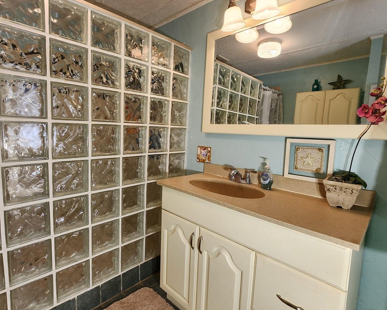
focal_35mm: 17
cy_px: 150
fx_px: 195
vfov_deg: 76.9
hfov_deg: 89.2
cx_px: 170
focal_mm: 2.2
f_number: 2.2
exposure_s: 1/60
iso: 50
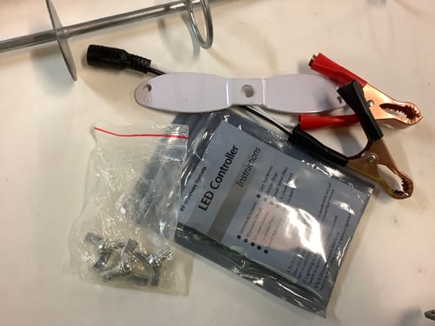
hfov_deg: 58.4
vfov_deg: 45.4
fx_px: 390
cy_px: 163
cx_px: 218
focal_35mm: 31
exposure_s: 1/50
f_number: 2.4
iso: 200
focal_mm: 3.3
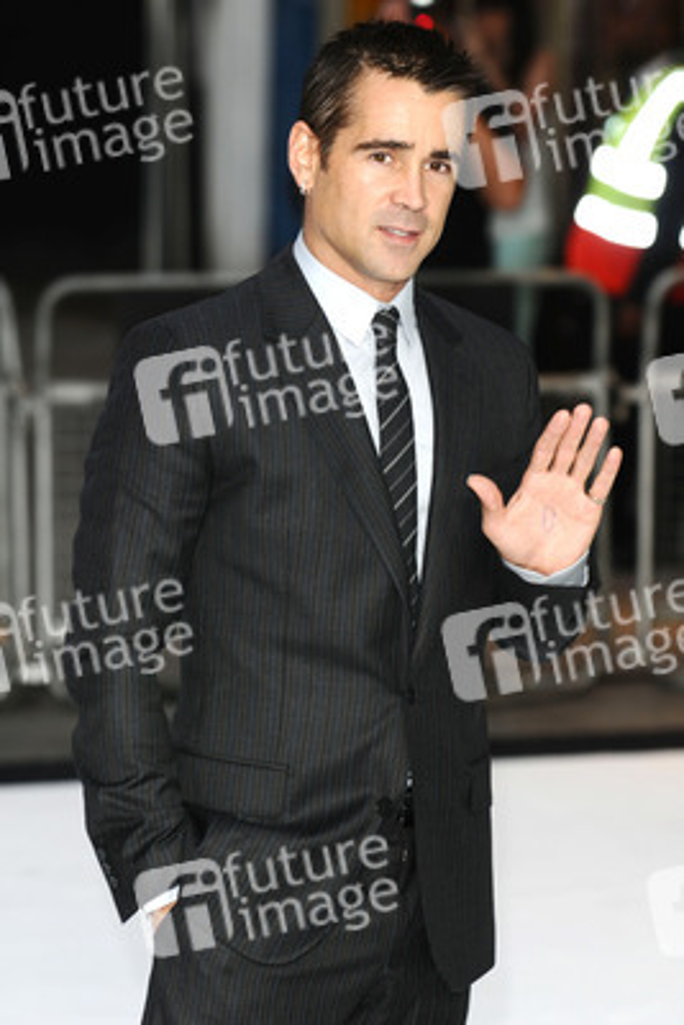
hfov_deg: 8.2
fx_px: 4783
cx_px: 342
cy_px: 512
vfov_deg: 12.2
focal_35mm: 168
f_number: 4
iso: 320
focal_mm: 112
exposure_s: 1/160
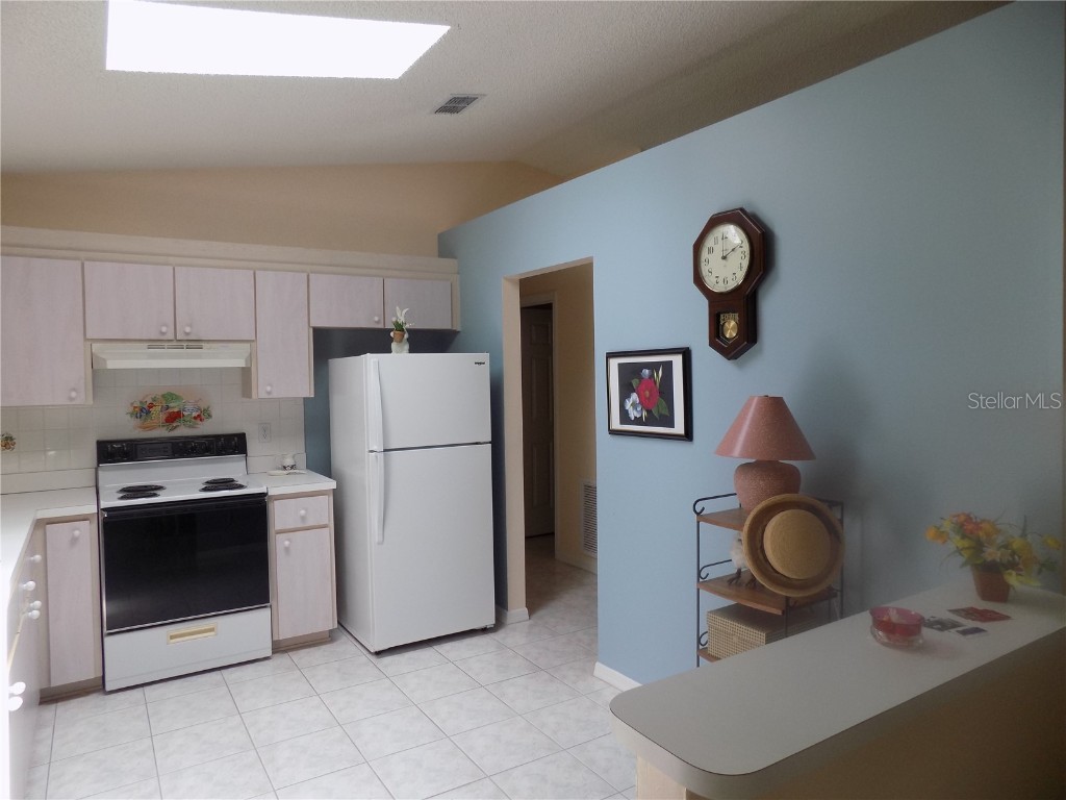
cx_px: 533
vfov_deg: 58.9
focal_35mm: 23
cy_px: 400
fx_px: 708
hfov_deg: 73.9
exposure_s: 1/30
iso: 80
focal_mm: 4
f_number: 3.1
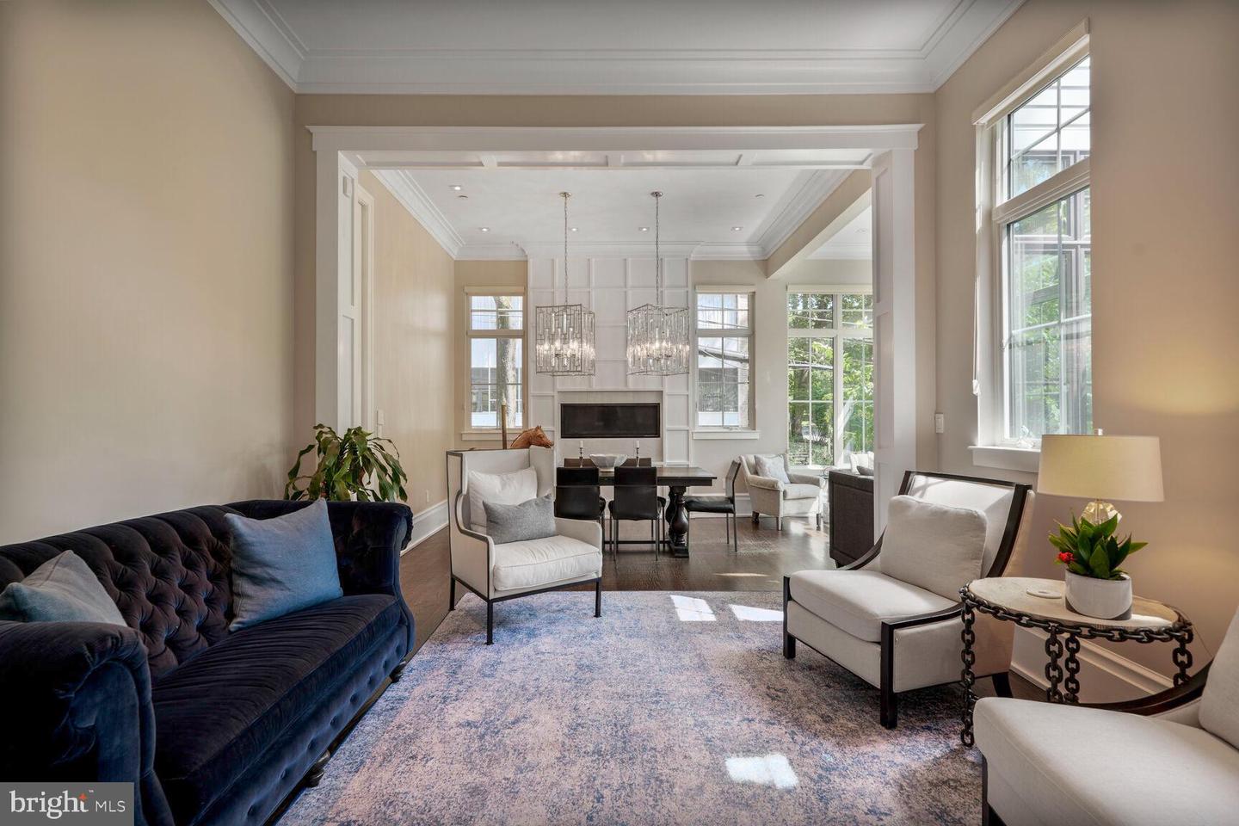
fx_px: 602
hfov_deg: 91.6
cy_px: 413
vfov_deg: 68.9
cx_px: 620
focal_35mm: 18
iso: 200
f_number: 8
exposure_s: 1/5
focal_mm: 17.5
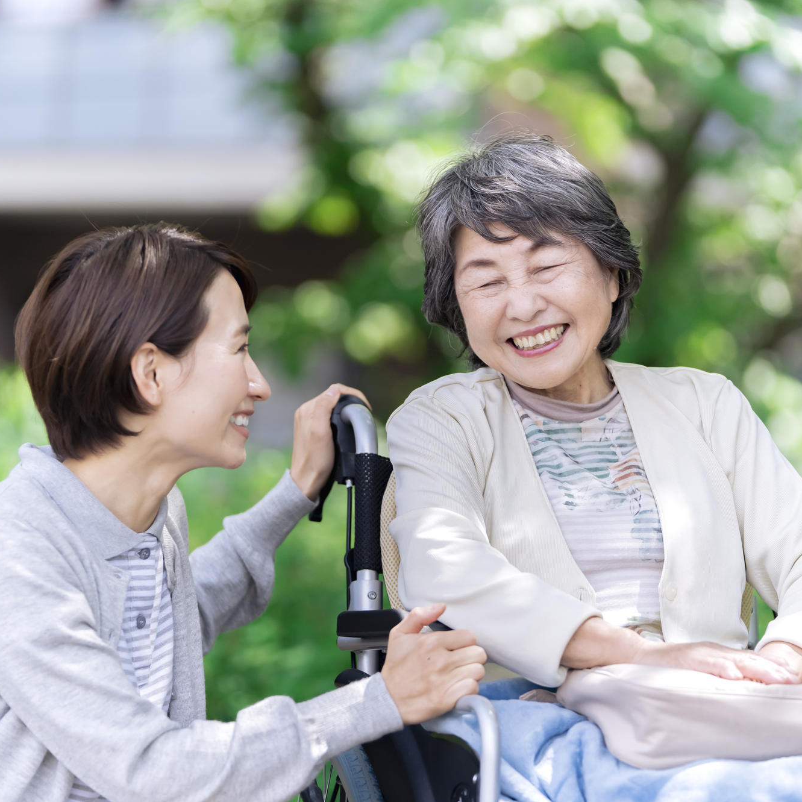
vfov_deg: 10.5
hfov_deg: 10.5
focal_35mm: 166
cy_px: 401
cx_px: 422
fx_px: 4351
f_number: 2.8
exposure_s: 1/200
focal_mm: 130
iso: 1000
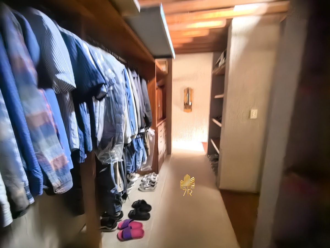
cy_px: 124
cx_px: 165
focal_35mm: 13
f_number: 2.2
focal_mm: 1.95
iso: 2500
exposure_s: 1/20
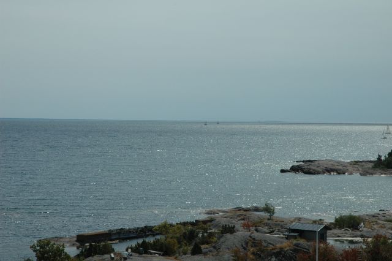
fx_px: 1143
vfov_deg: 13.0
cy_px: 130
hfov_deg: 19.5
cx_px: 196
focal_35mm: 105
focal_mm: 70
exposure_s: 1/1000
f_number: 16
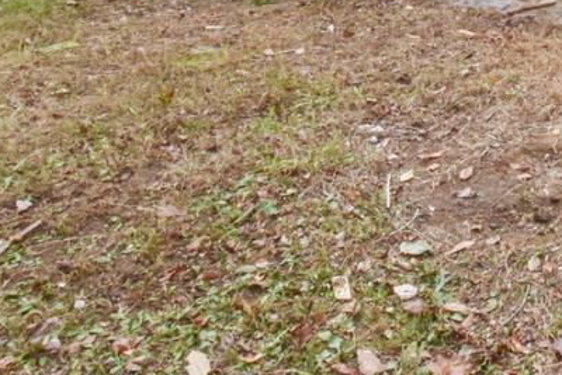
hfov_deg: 31.7
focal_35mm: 54
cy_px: -243
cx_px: 648
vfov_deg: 20.2
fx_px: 843
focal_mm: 10
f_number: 22
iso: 100
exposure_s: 1/25
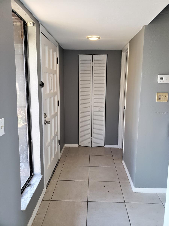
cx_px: 84
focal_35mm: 26
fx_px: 169
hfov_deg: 53.1
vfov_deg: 67.3
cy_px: 113
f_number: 2.4
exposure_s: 1/60
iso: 250
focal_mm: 4.3
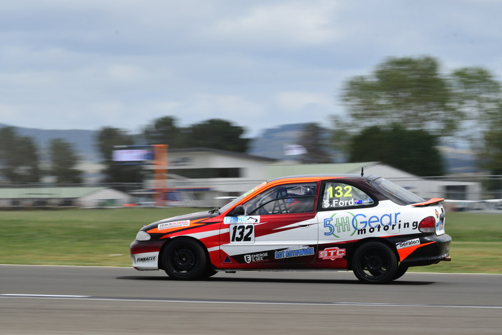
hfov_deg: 6.9
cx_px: 251
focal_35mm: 300
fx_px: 4185
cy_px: 168
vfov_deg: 4.6
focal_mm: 200
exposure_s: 1/200
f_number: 11
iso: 125
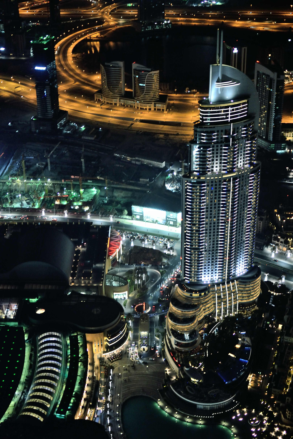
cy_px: 220
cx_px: 146
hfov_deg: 25.8
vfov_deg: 37.9
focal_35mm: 52
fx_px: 641
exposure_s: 1/40
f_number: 1.8
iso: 800
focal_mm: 35
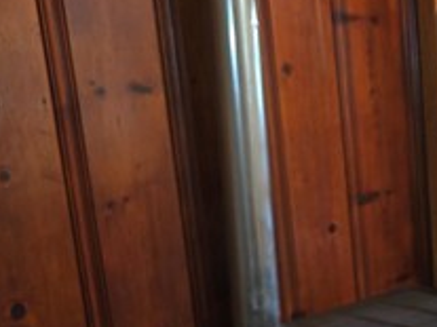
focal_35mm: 71
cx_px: 585
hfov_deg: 23.8
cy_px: 255
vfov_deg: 20.5
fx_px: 896
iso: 100
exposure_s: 1/30
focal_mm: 6.25
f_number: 1.7
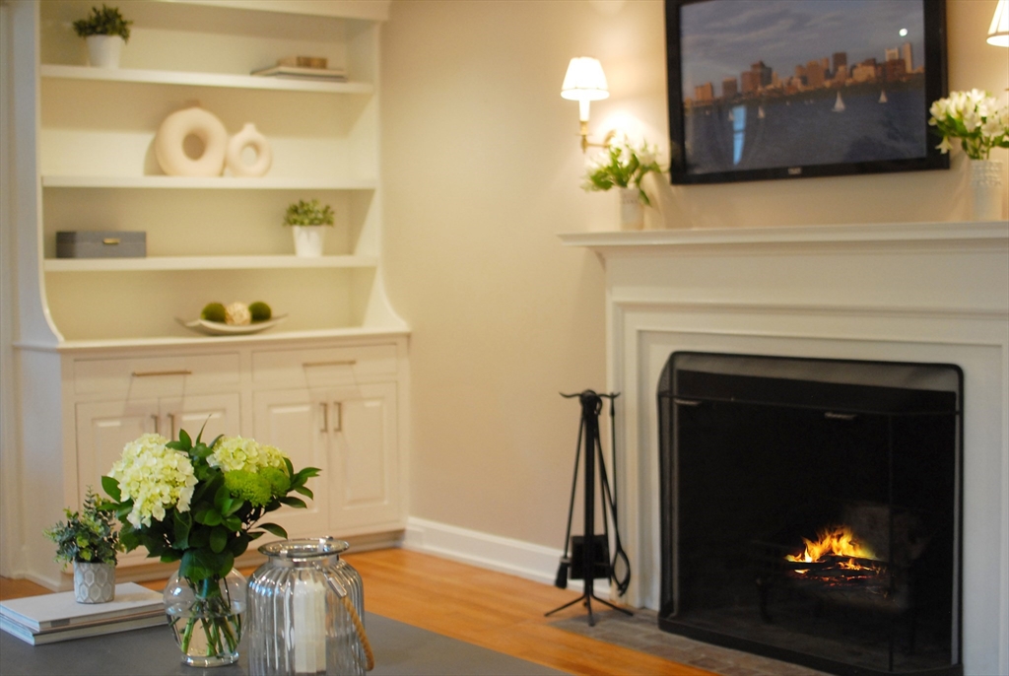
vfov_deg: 25.8
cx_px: 504
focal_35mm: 52
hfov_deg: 37.8
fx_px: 1474
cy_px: 338
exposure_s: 1/40
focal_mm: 35
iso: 400
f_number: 2.5
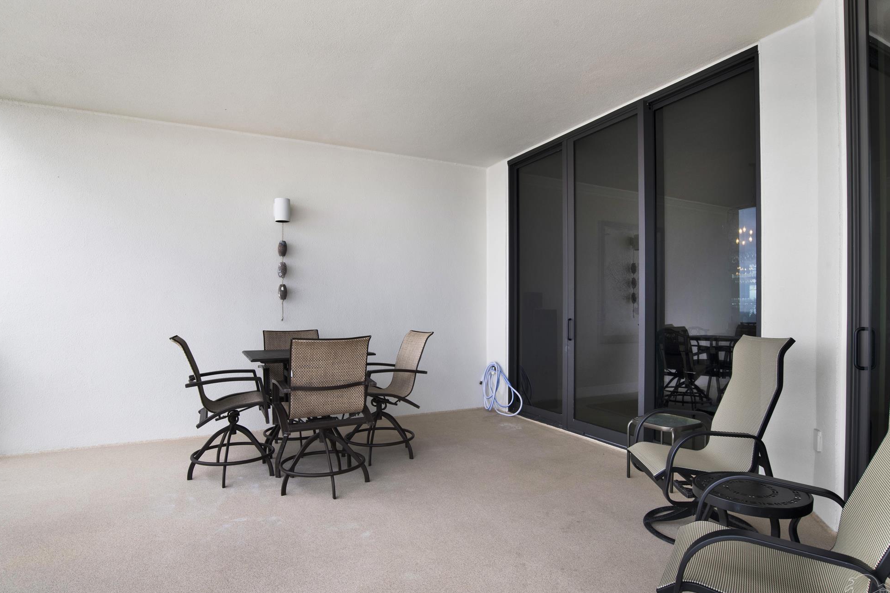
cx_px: 457
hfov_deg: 86.9
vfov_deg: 64.5
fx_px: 470
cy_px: 311
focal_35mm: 19
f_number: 11
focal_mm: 18
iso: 200
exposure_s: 1/50
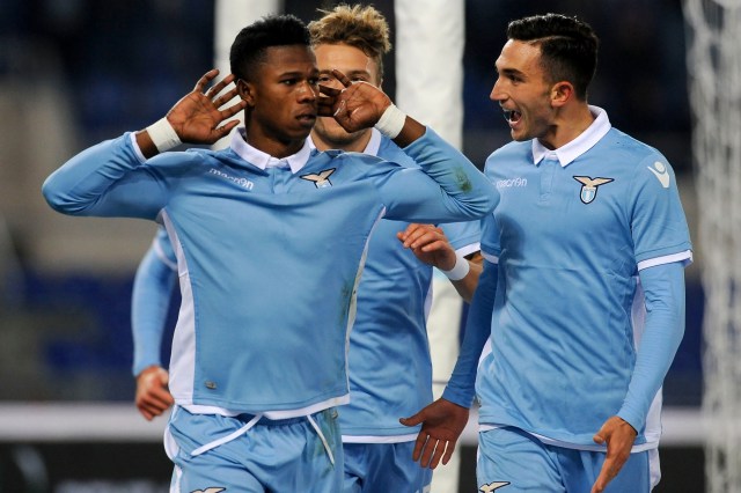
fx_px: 8229
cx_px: 370
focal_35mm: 400
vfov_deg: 3.4
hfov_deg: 5.2
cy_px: 246
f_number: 3.2
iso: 2000
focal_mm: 400
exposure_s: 1/800
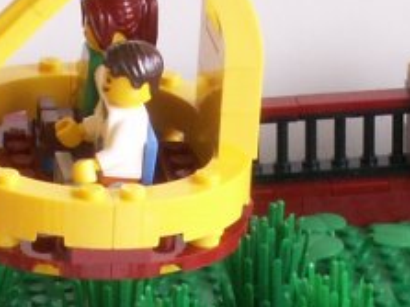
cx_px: 270
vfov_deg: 4.6
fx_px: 3800
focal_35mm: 321
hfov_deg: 6.2
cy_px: 579
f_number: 8
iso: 64
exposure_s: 1/2.5
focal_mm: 9.37
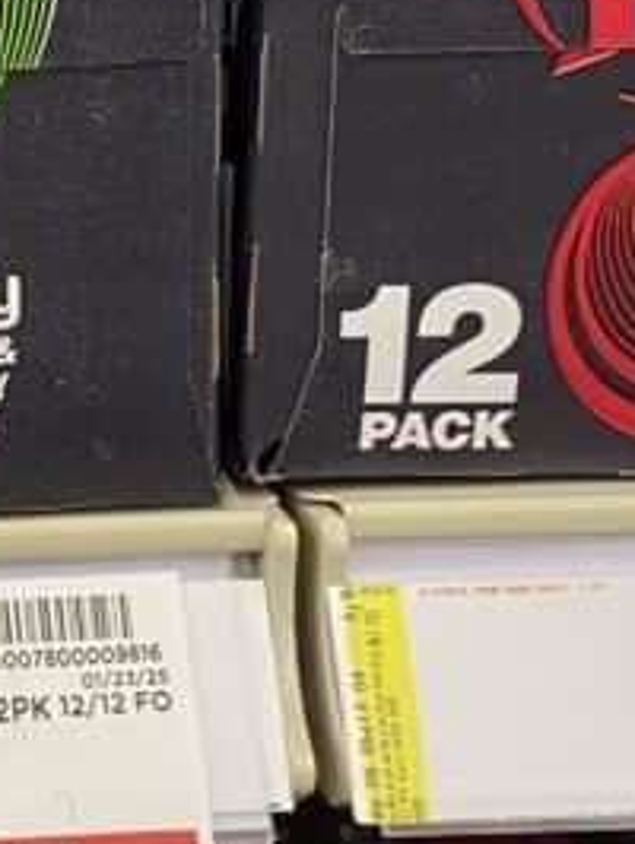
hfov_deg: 14.2
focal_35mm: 100
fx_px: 2442
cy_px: 359
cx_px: -194
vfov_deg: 19.6
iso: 80
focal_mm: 4.25
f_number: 1.8
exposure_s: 1/42
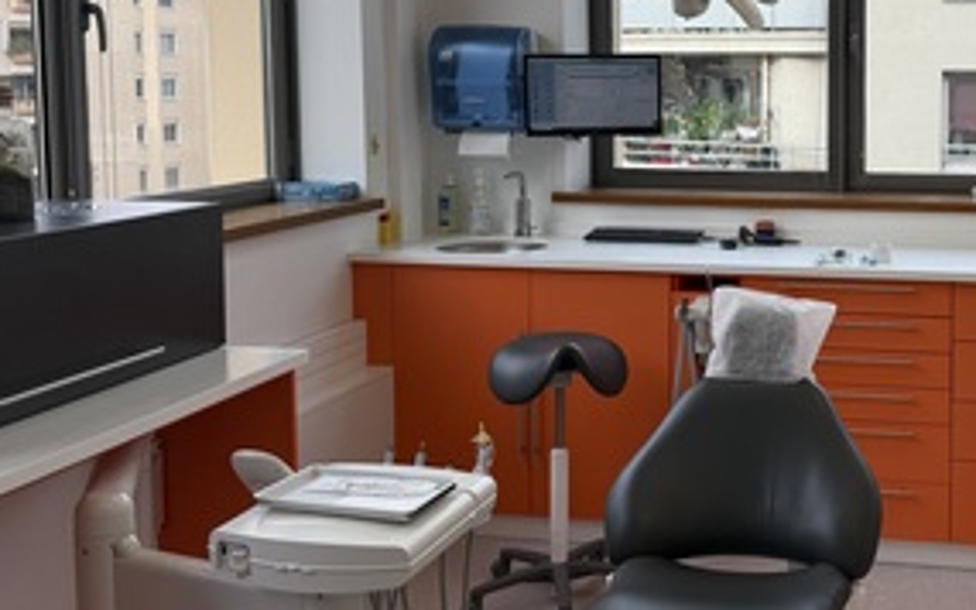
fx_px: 1223
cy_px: 176
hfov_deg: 40.9
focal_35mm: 46
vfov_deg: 27.7
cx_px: 832
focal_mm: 6.76
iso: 80
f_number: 1.78
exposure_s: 1/979
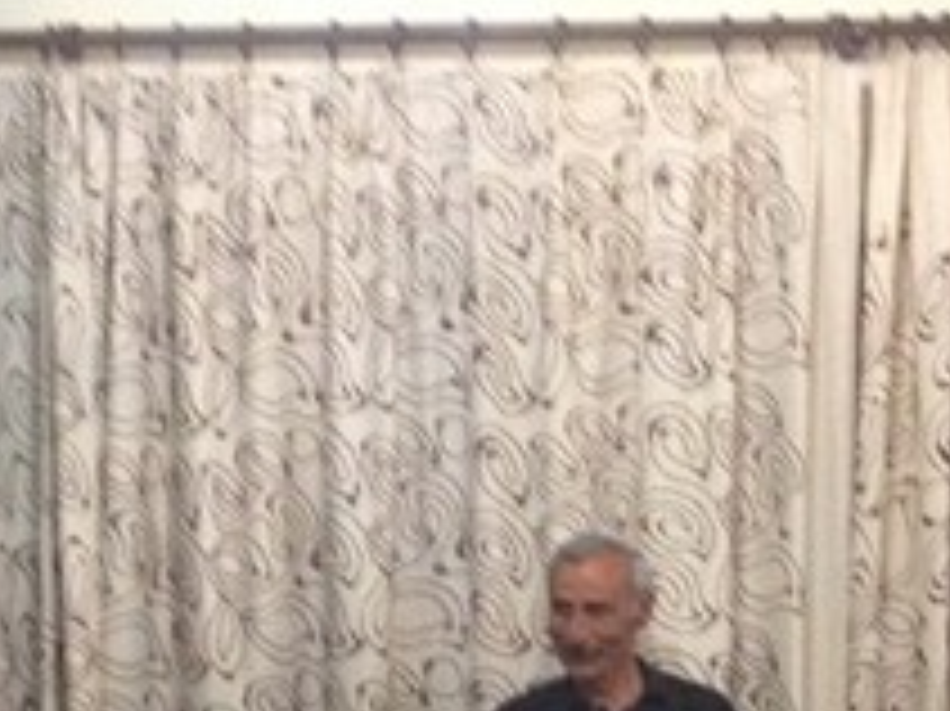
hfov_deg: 14.8
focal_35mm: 133
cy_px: 1130
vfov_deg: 10.7
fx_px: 3648
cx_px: 387
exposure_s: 1/17
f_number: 2.4
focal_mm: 4.28
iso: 400
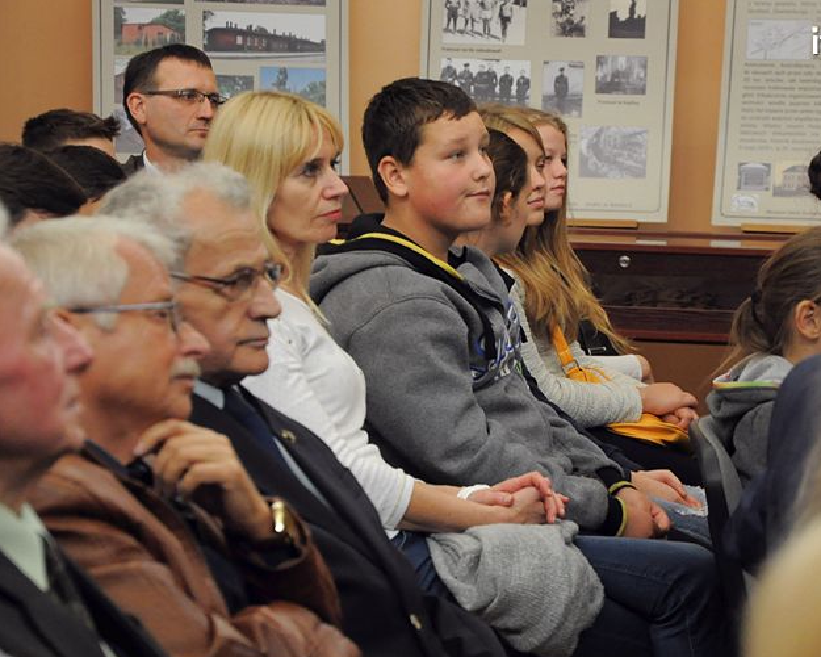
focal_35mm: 153
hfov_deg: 12.6
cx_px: 469
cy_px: 369
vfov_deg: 10.1
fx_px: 3718
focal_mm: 80
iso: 2000
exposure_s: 1/60
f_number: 5.3
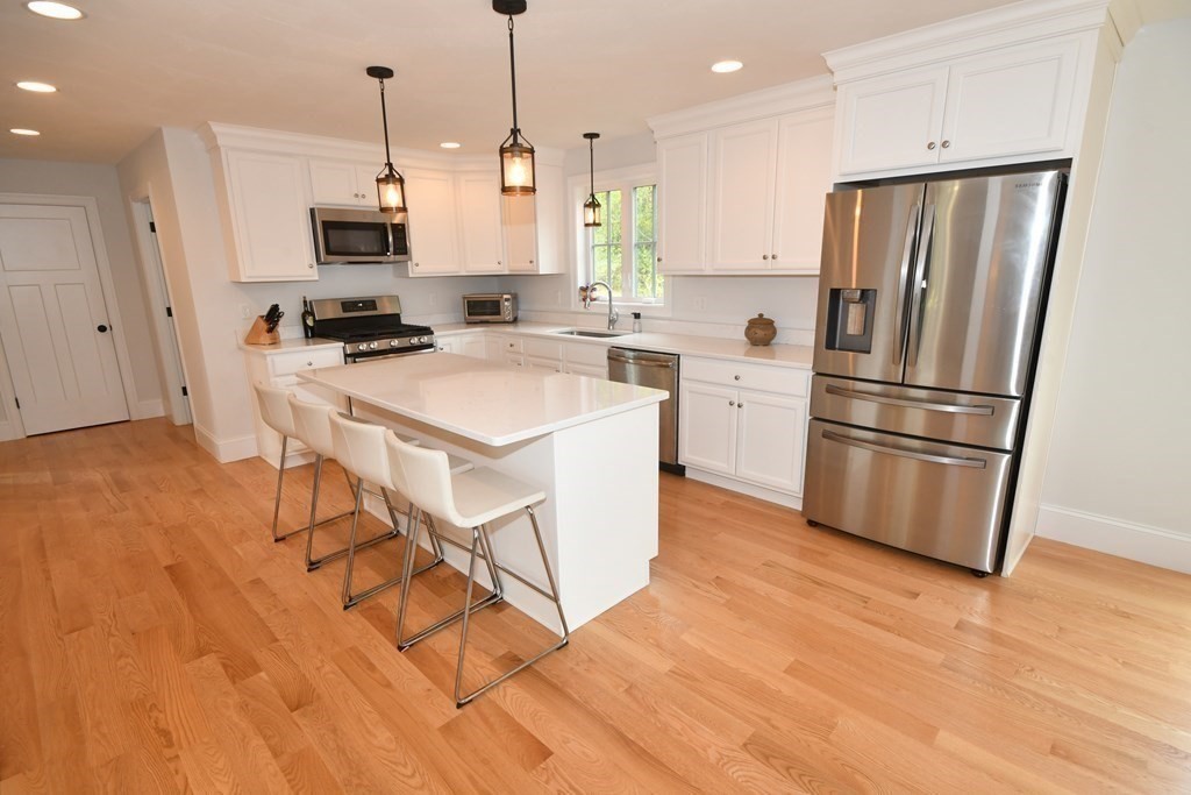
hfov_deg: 92.4
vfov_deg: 69.7
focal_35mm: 17
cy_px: 398
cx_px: 596
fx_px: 571
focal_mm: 11.5
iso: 800
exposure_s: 1/20
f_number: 11
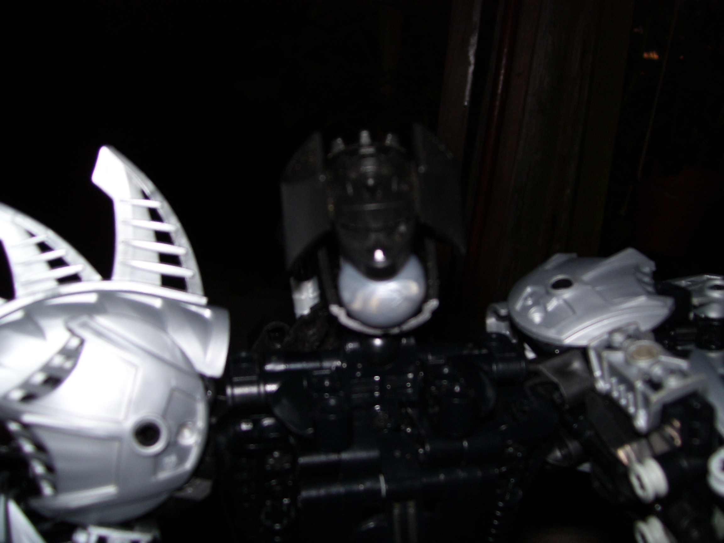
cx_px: 362
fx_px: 753
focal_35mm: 36
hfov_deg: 51.4
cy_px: 272
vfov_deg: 39.7
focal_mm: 6
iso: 80
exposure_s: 1/60
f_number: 2.7
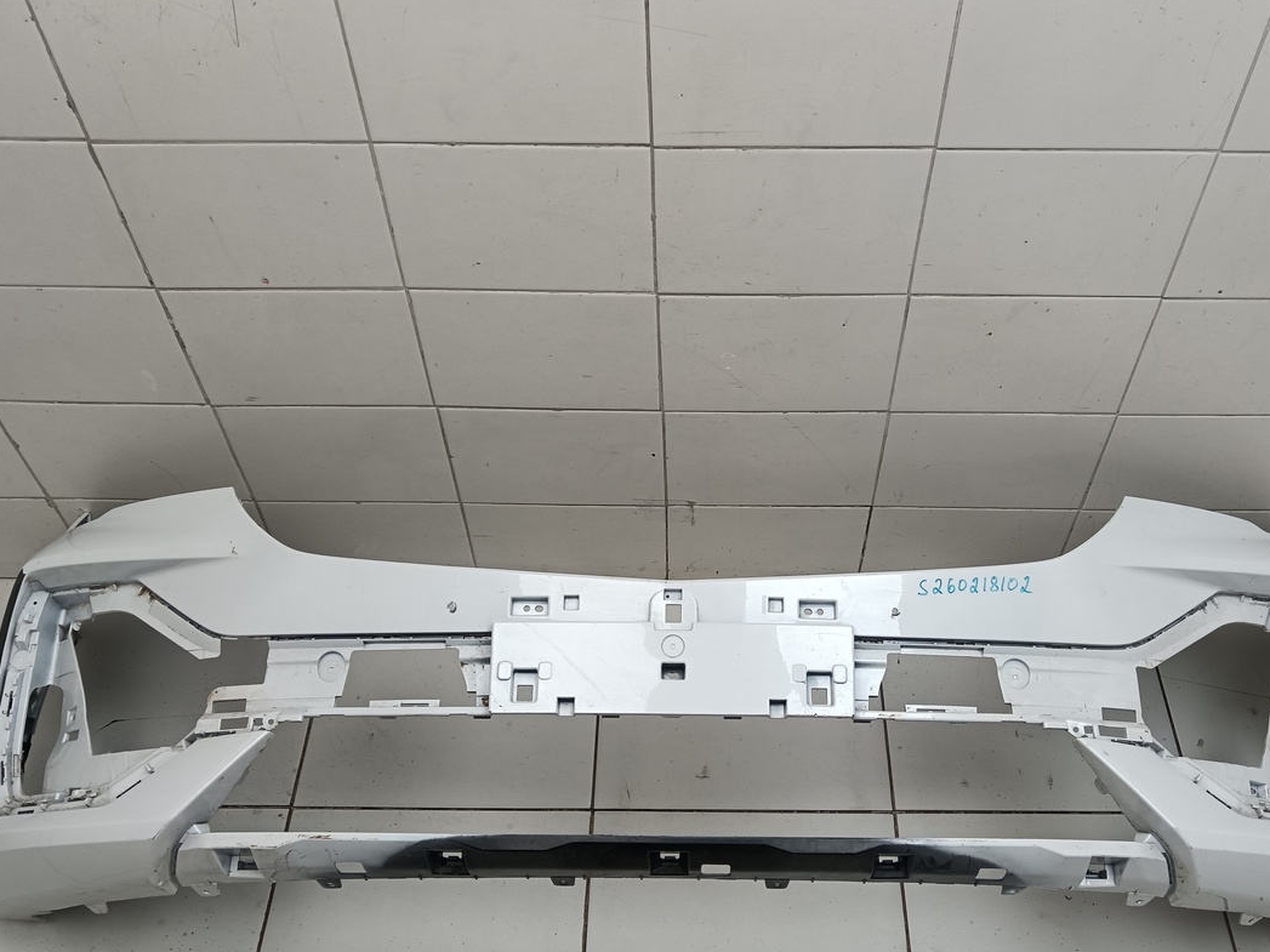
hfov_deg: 55.3
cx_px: 684
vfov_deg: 42.9
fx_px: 1211
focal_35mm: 33
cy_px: 518
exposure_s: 1/100
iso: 175
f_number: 1.9
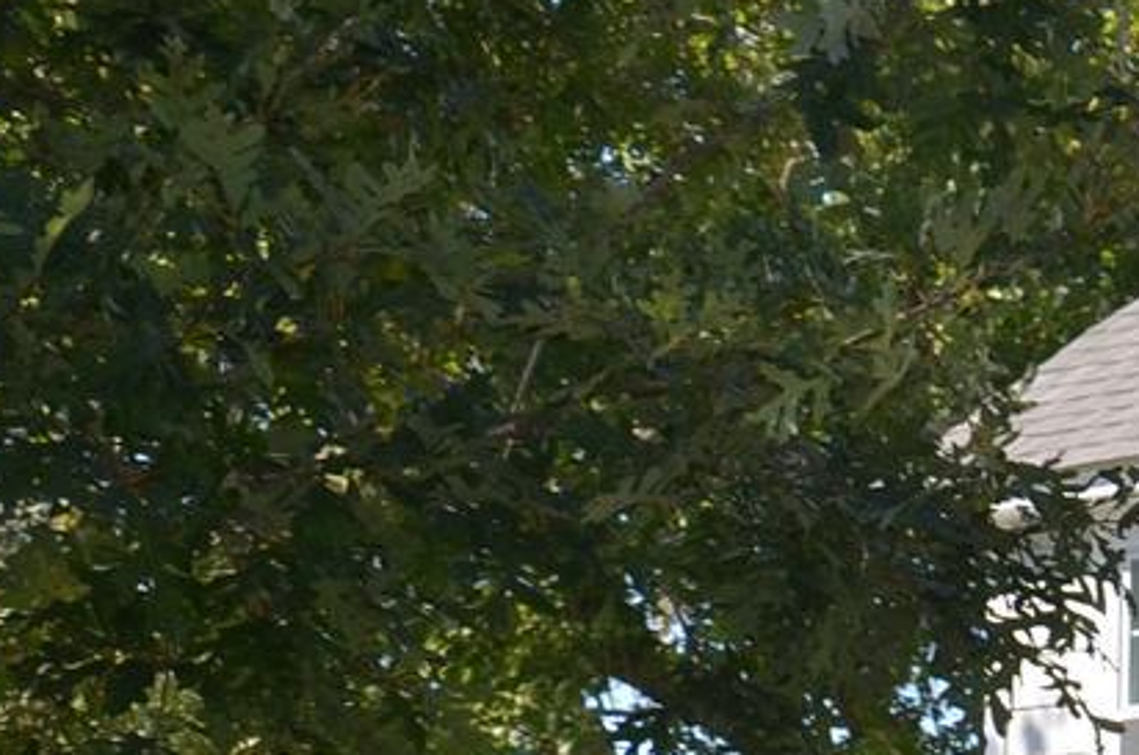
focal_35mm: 179
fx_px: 5652
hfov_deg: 10.5
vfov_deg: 7.5
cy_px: 1045
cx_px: 2350
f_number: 5.6
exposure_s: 1/250
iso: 100
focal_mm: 24
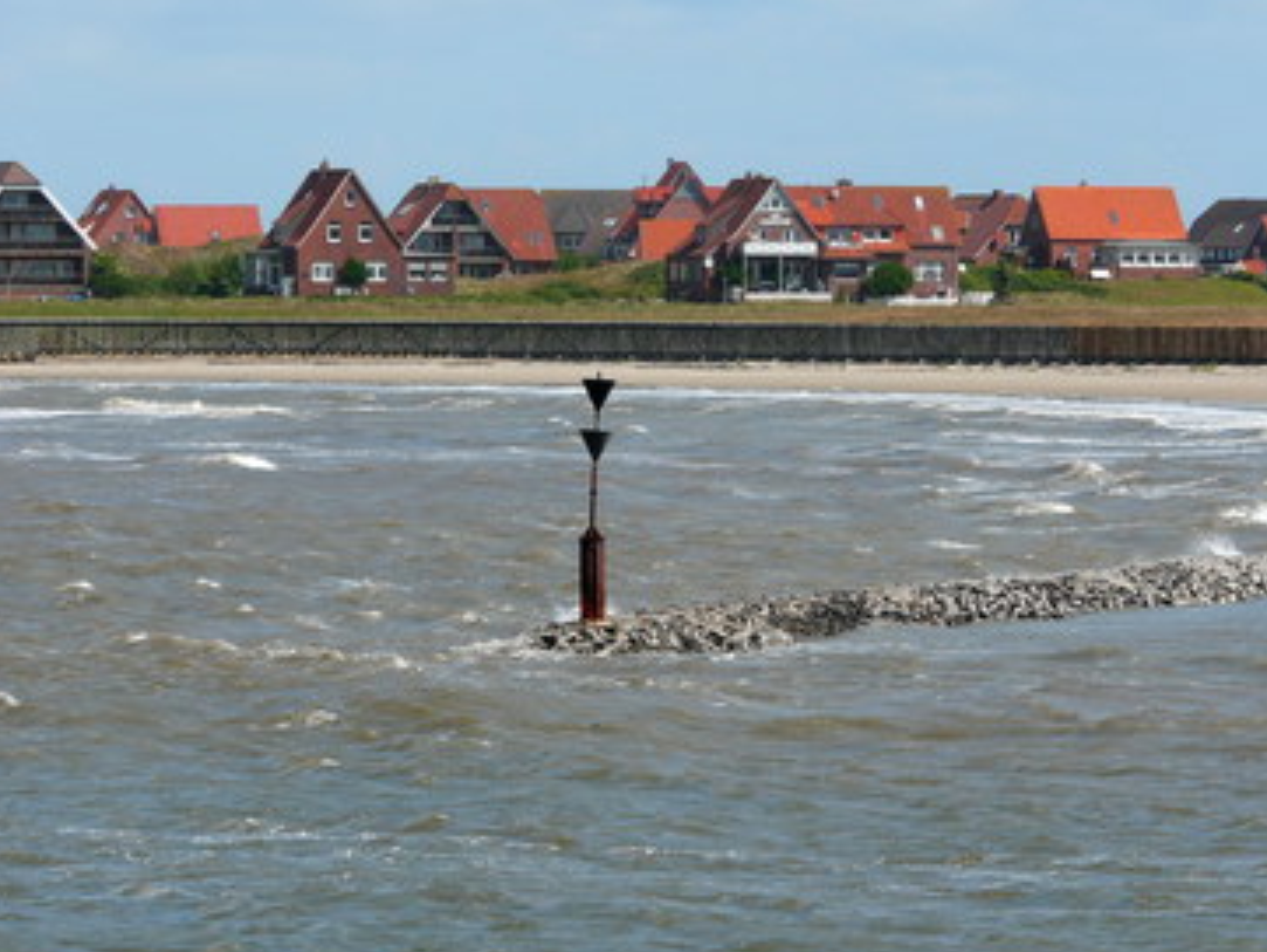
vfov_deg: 5.1
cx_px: 684
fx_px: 10581
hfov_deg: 6.9
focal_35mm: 289
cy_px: 492
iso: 100
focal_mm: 42.9
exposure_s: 1/500
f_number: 6.3
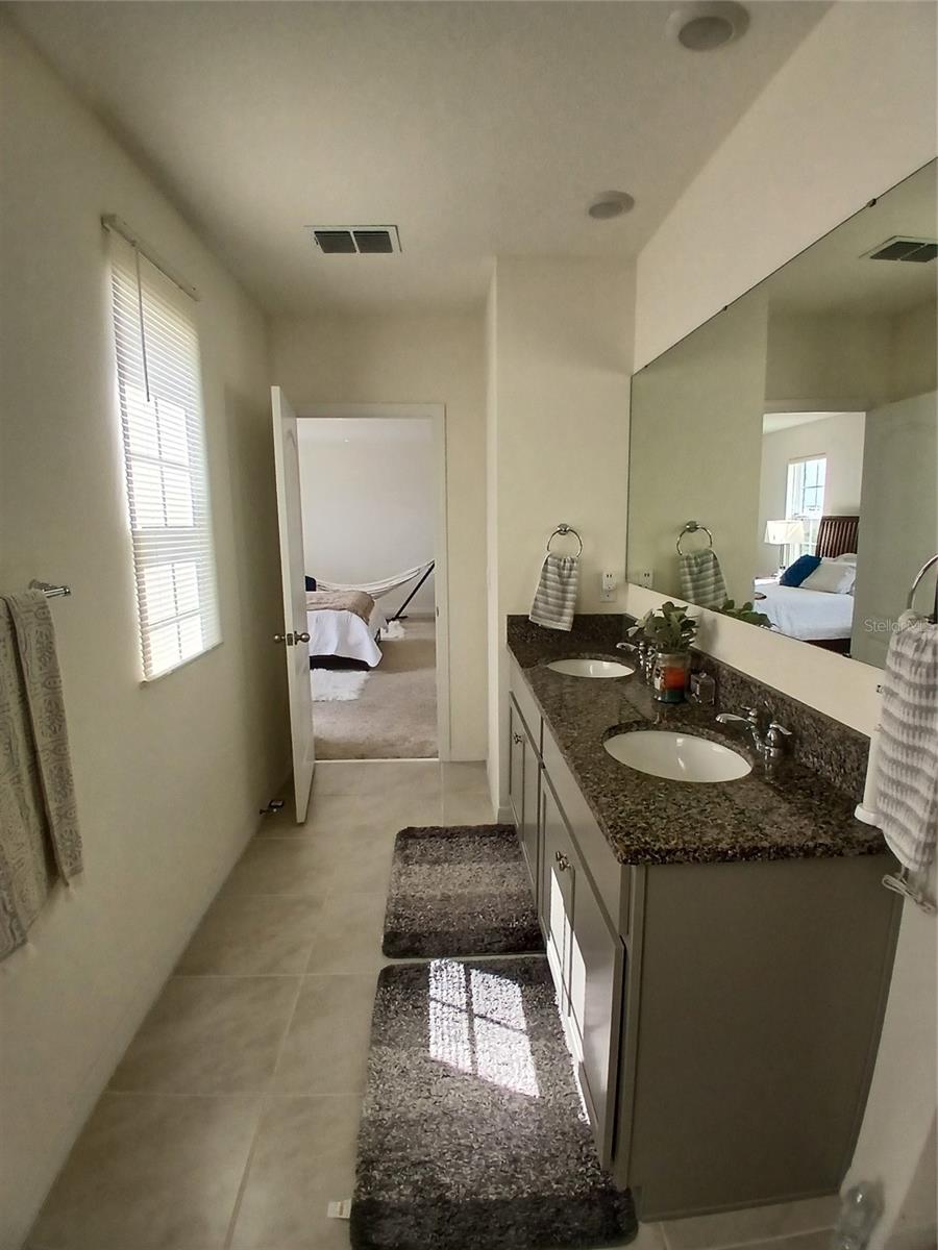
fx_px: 614
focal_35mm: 17
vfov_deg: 91.0
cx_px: 469
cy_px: 625
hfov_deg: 74.7
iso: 64
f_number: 2.2
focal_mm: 1.4
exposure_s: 1/120
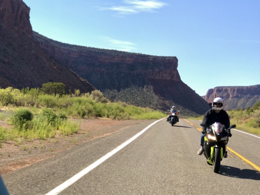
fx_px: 428
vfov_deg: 25.7
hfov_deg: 33.8
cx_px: 130
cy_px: 98
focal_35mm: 57
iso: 20
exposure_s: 1/921
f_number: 2.8
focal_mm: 6.6
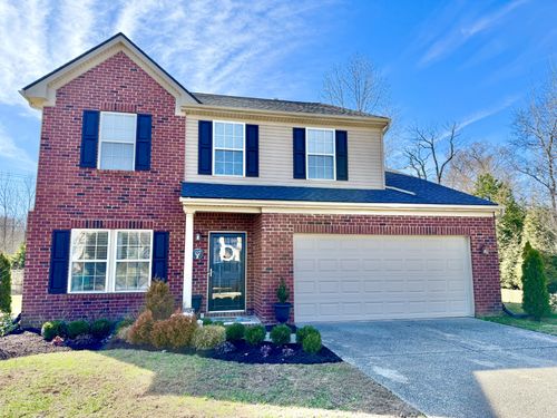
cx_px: 278
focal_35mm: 24
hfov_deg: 71.6
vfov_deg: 56.8
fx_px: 386
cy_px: 209
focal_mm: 6.76
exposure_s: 1/2703
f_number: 1.78
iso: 100
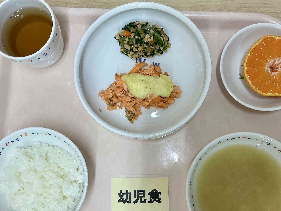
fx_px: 317
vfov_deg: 36.6
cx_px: 152
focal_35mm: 39
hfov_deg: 47.8
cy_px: 130
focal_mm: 3
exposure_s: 1/120
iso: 40
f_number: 1.8
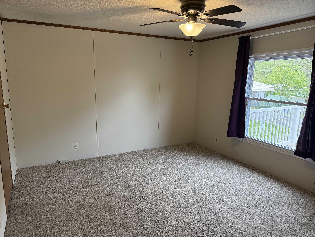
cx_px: 158
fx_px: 218
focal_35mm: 24
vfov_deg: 56.8
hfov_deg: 71.6
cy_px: 118
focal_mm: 6.76
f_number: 1.78
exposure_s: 1/120
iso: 200
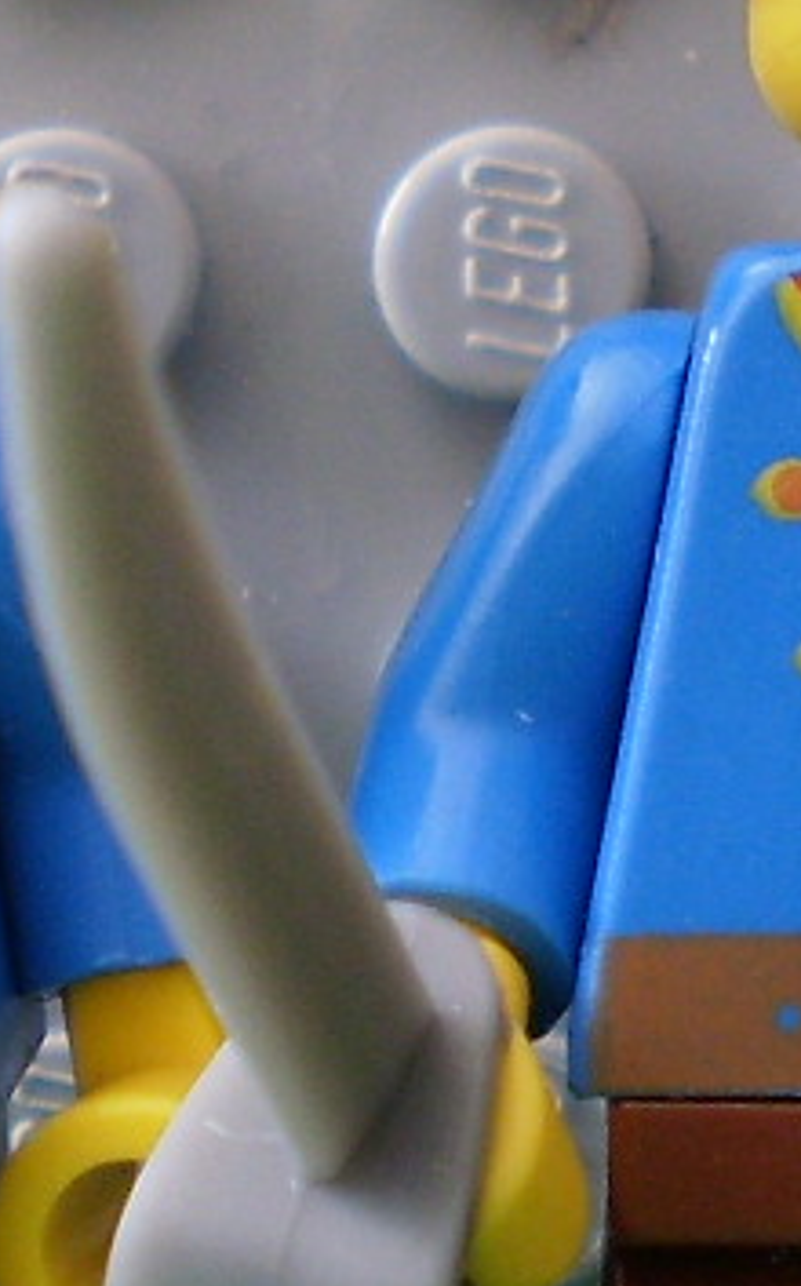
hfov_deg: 6.4
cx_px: 947
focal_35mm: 202
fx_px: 7070
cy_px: 393
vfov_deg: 10.4
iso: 125
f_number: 3.5
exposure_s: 1/13
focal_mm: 7.4
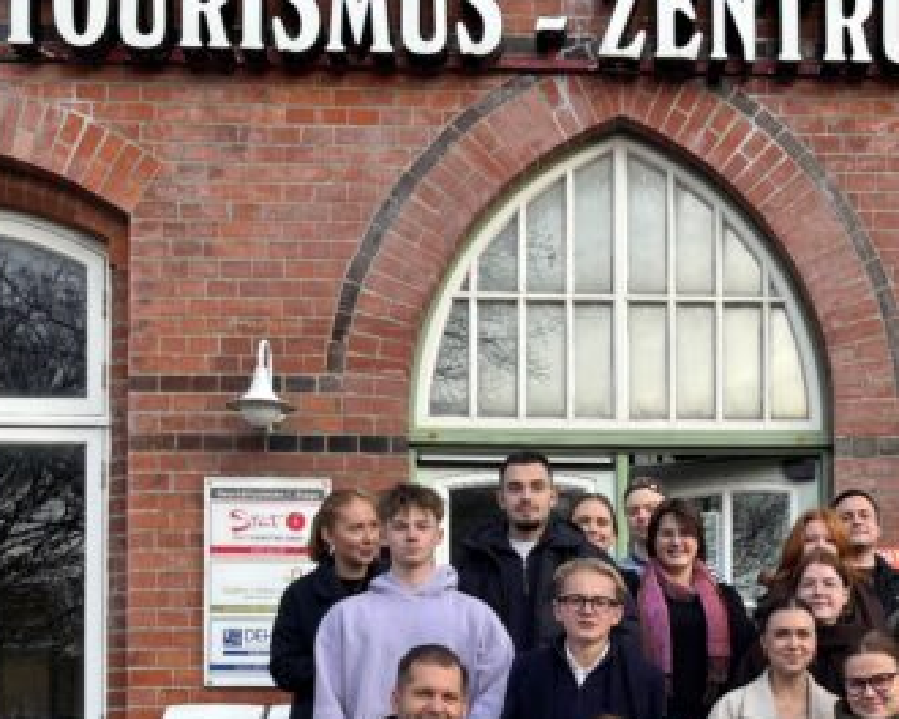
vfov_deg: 24.6
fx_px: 1570
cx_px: 662
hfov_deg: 31.5
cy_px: 714
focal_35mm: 59
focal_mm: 5.96
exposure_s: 1/347
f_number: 1.6
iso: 50
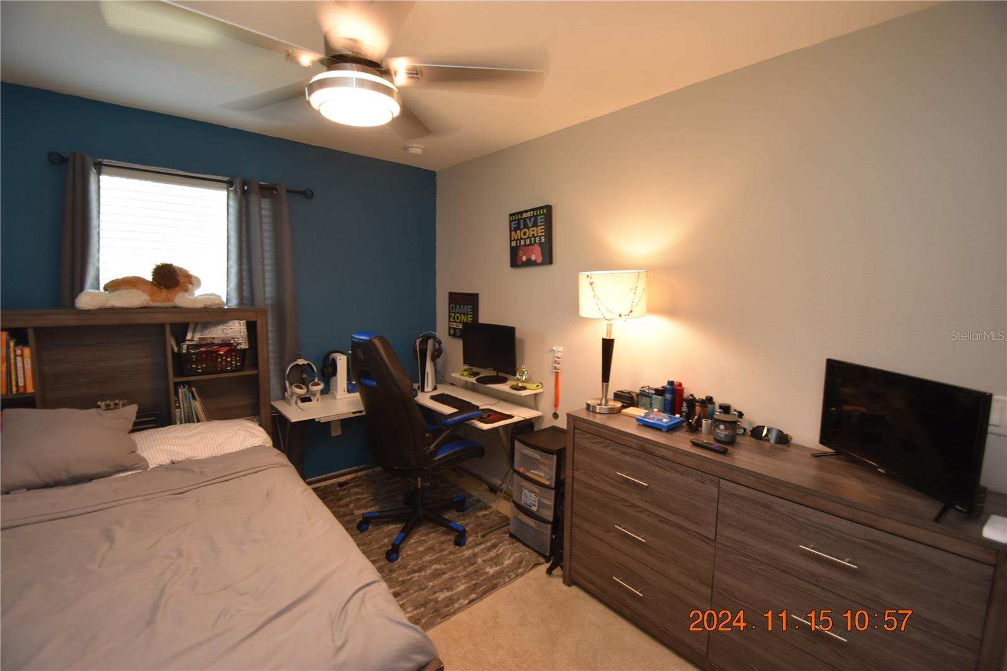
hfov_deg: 100.4
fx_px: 419
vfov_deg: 77.3
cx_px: 504
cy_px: 336
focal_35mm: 15
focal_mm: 10
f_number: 4
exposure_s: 1/60
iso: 800
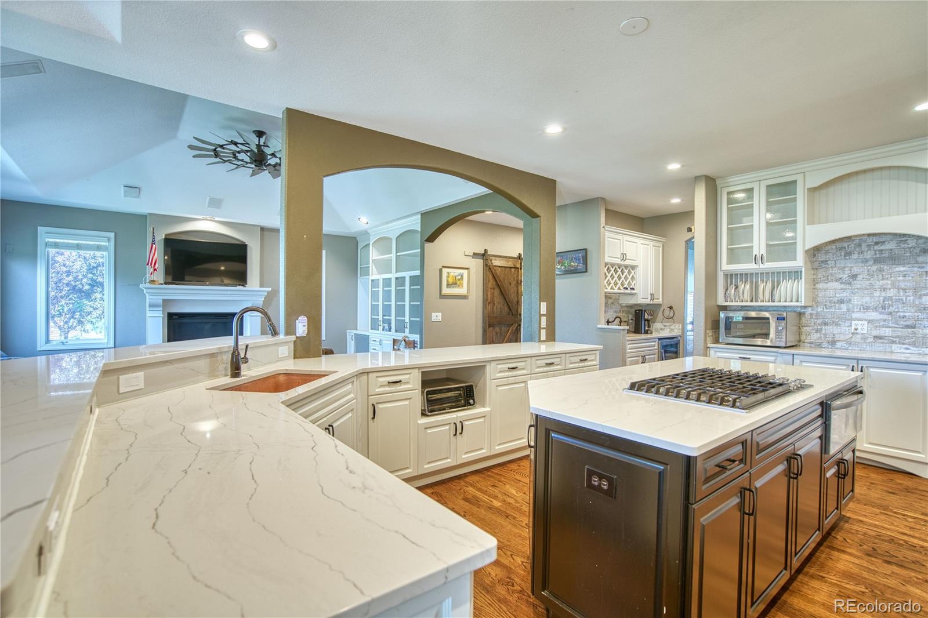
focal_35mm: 16
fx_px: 412
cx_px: 464
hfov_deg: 96.7
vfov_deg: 73.7
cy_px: 309
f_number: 4.5
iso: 500
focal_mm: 16
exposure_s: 1/20
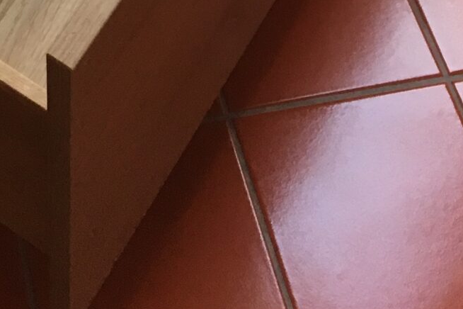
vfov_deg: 9.5
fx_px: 1517
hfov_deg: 16.7
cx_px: -69
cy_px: -569
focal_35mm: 118
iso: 50
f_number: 2.2
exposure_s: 1/33
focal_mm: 4.15
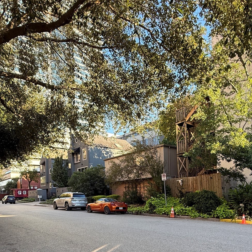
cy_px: 191
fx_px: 214
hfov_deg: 60.9
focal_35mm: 26
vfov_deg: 57.7
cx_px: 120
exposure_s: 1/168
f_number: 2.2
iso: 64
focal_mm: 2.22
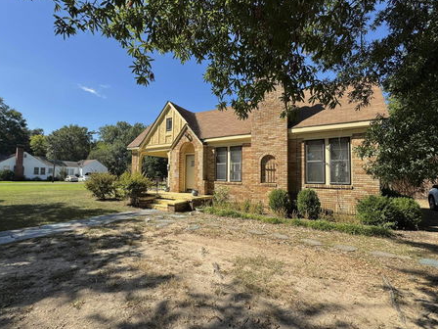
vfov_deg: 78.1
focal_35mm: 16
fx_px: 202
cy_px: 167
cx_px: 210
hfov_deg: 94.4
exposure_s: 1/1709
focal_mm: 2.22
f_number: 2.2
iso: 50
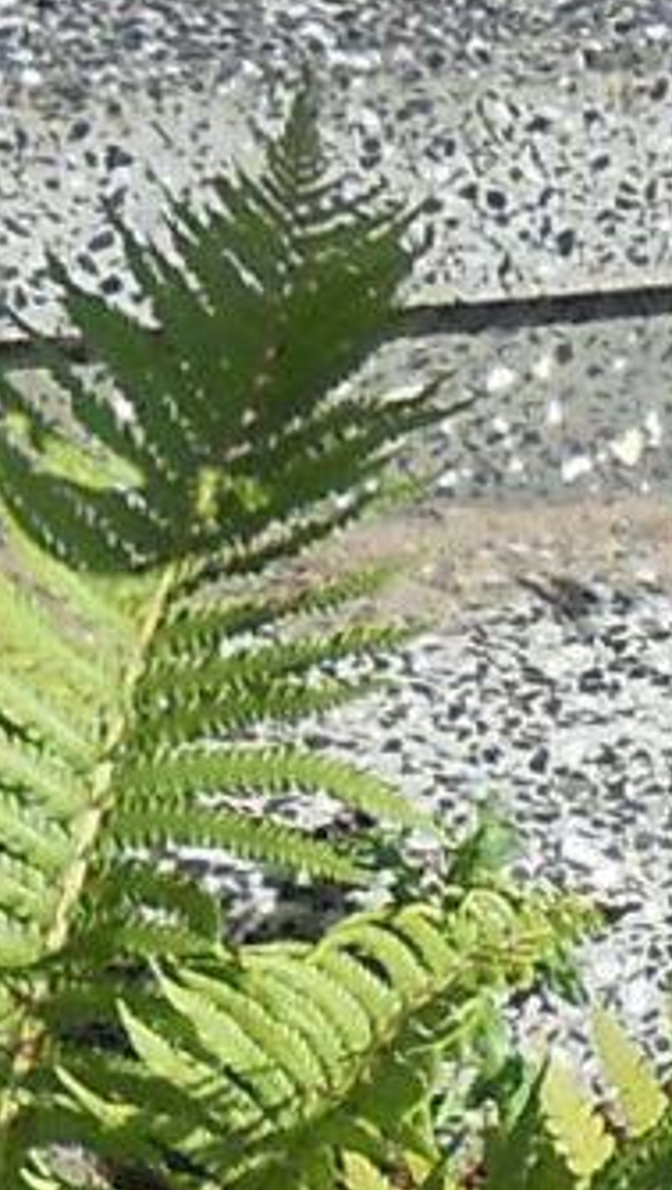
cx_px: 1490
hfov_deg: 4.6
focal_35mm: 259
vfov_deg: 8.1
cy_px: 1808
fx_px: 8186
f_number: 5.5
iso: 80
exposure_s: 1/320
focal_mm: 6.72
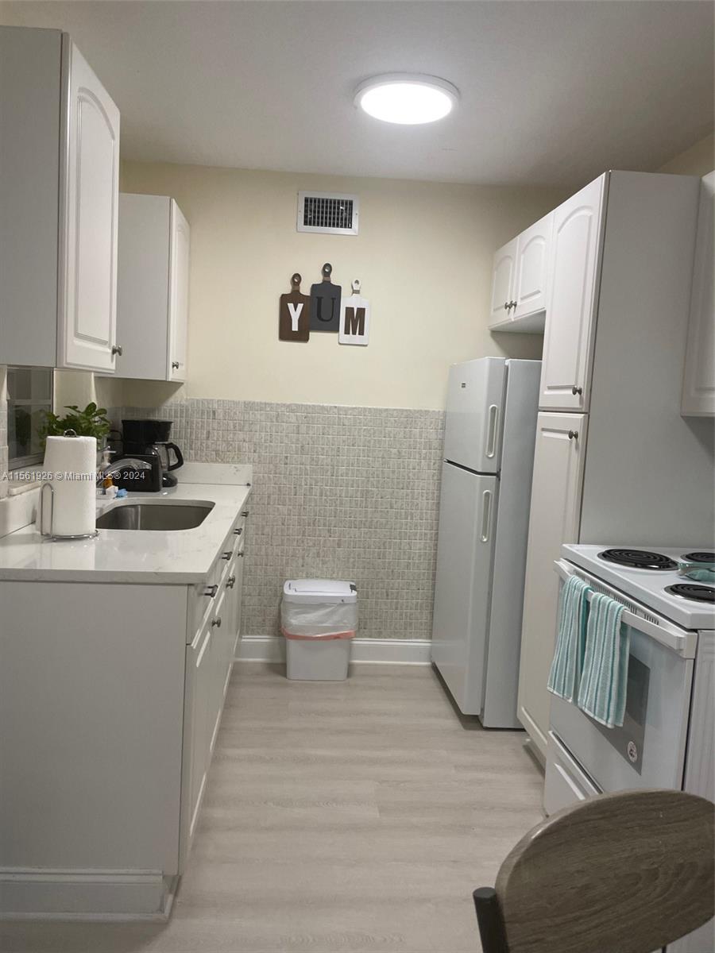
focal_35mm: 26
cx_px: 358
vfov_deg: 67.3
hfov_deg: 53.1
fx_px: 716
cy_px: 476
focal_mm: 4.2
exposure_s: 1/120
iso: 100
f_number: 1.6
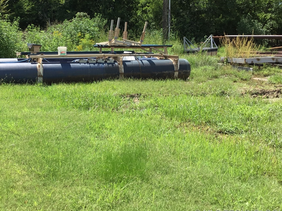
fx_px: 367
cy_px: 69
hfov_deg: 42.0
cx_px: 121
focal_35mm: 45
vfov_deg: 31.9
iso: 25
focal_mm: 3.3
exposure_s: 1/684
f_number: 2.4
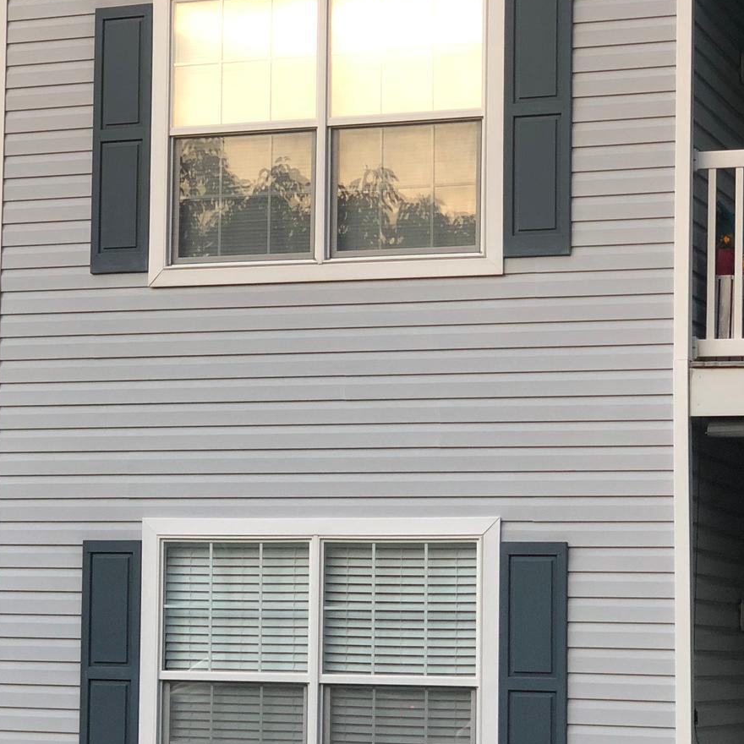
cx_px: 197
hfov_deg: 16.2
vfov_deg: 16.2
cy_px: 476
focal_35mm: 107
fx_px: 2602
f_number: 2.4
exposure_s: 1/60
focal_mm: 6
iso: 40
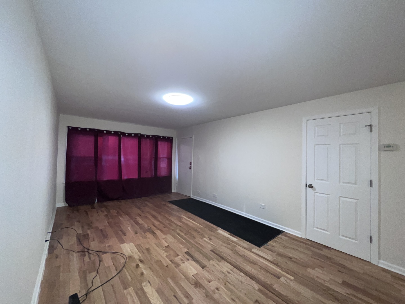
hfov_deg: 106.2
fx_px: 152
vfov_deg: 89.9
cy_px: 152
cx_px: 202
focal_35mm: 13
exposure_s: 1/60
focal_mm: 1.57
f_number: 1.8
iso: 400
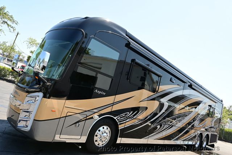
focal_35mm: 24
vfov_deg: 53.1
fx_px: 155
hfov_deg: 73.8
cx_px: 116
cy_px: 78
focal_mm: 16
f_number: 5.6
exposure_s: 1/125
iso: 100
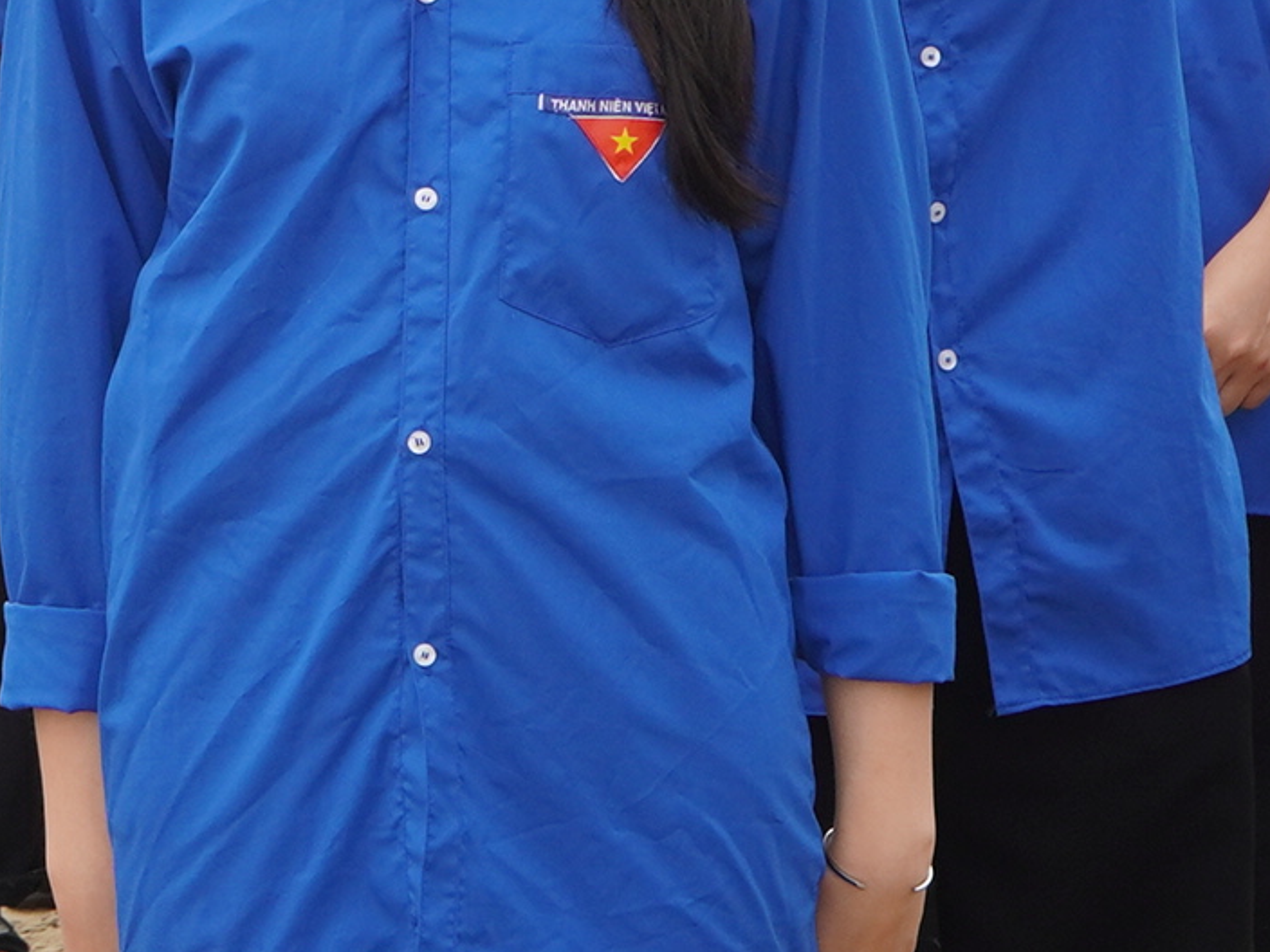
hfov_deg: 5.7
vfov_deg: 4.3
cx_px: -357
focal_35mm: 345
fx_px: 12657
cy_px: 92
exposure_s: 1/125
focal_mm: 56
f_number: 9
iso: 100
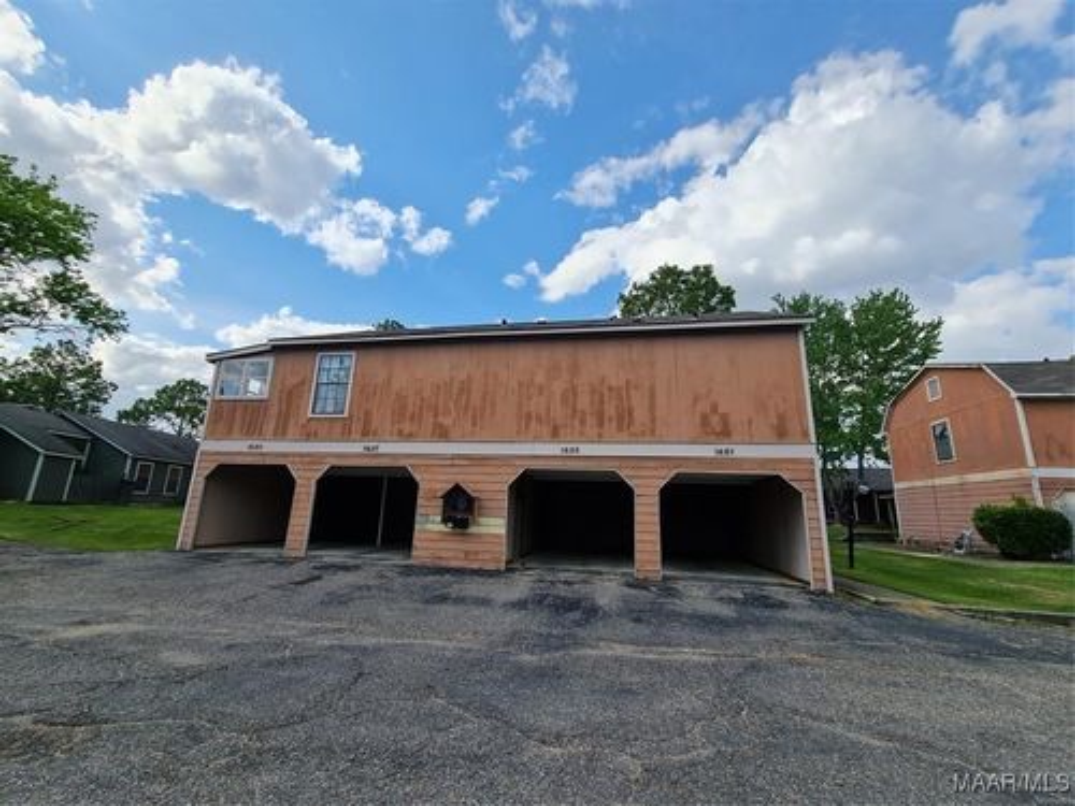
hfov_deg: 106.2
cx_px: 538
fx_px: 404
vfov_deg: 89.9
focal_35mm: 13
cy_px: 403
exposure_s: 1/1444
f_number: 2.2
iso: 50
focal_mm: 2.2
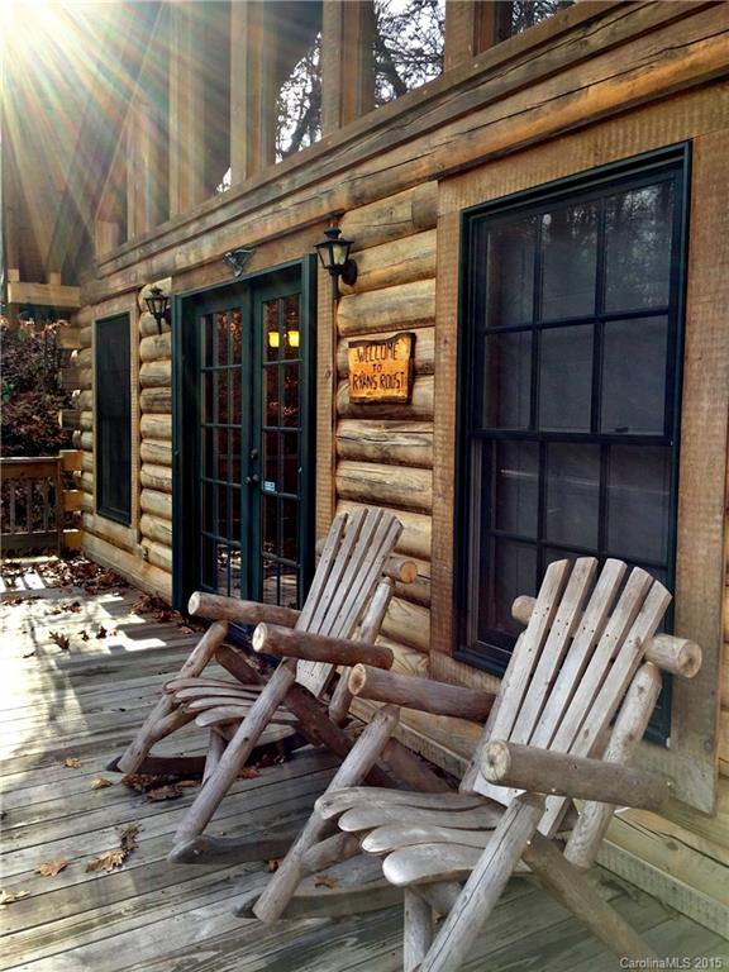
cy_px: 486
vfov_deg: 61.7
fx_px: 814
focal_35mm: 29
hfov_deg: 48.2
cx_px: 364
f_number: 2.2
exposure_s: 1/178
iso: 32
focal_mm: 4.15
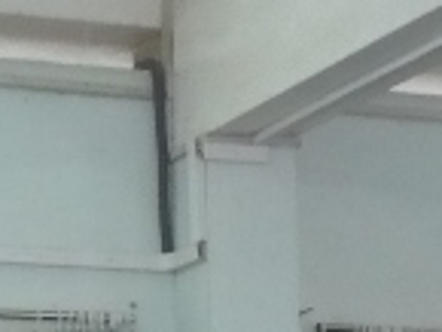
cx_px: 116
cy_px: 899
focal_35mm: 193
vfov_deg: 7.1
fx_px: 2466
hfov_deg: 10.2
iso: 200
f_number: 2.8
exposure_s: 1/30
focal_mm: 5.8
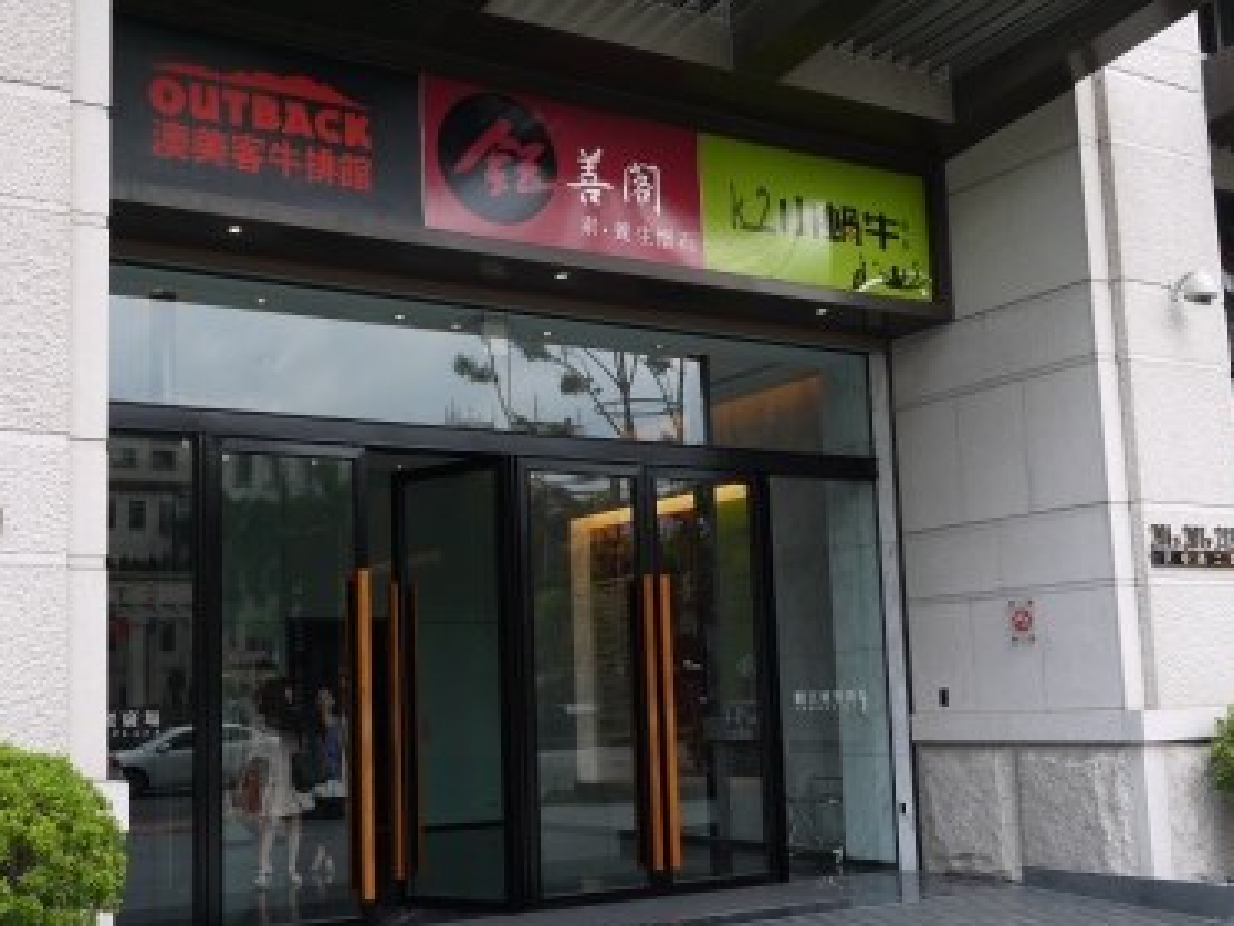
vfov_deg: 35.1
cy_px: 518
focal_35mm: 41
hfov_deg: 45.6
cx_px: 524
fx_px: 1462
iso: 160
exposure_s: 1/160
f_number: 5
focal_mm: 17
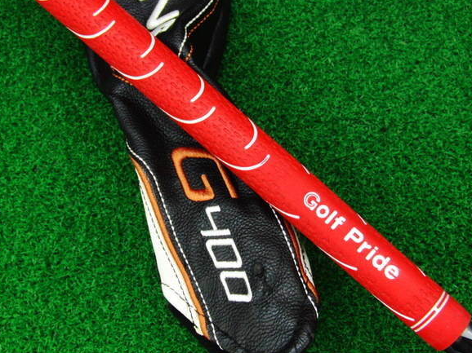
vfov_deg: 35.1
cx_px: 236
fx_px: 559
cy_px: 179
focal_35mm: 41
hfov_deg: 45.8
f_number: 3.6
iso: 400
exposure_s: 1/50
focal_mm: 6.42
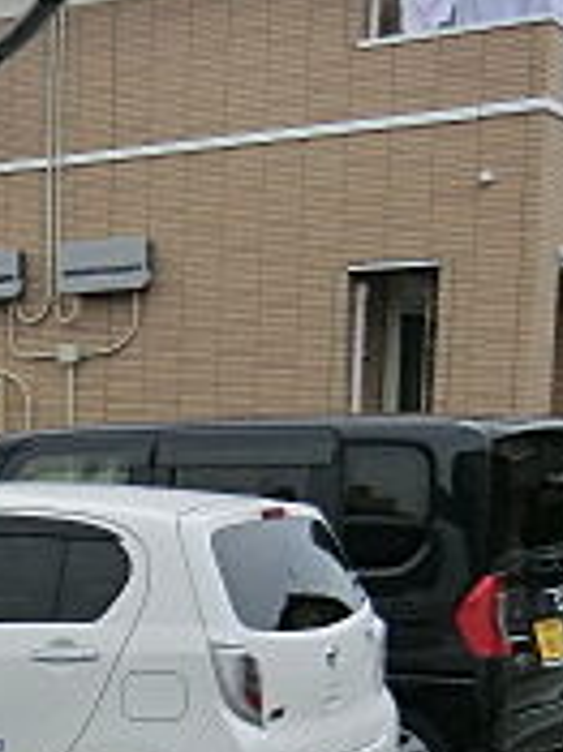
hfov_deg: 13.6
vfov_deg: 21.7
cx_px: -649
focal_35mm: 88
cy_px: 705
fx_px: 1911
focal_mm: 4.3
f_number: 3.2
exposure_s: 1/800
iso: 80
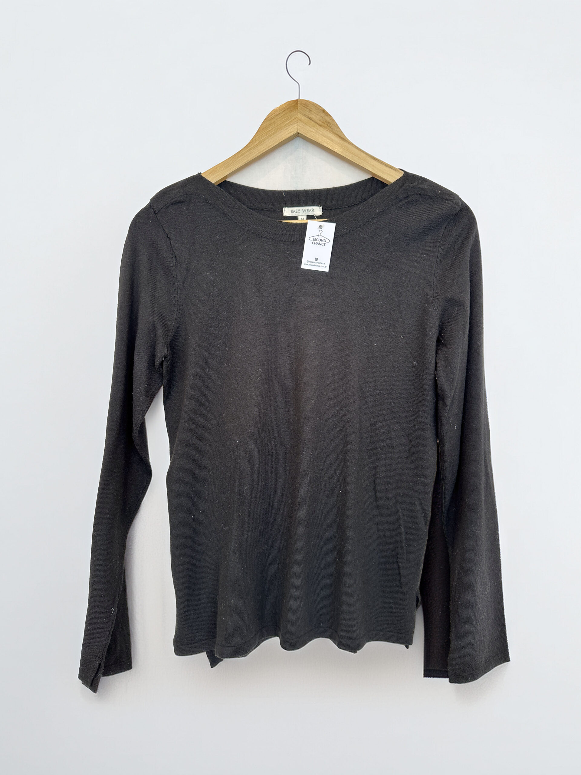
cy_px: 388
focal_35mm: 24
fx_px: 537
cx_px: 290
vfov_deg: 71.6
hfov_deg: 56.8
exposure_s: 1/100
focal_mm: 6.86
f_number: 1.78
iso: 160
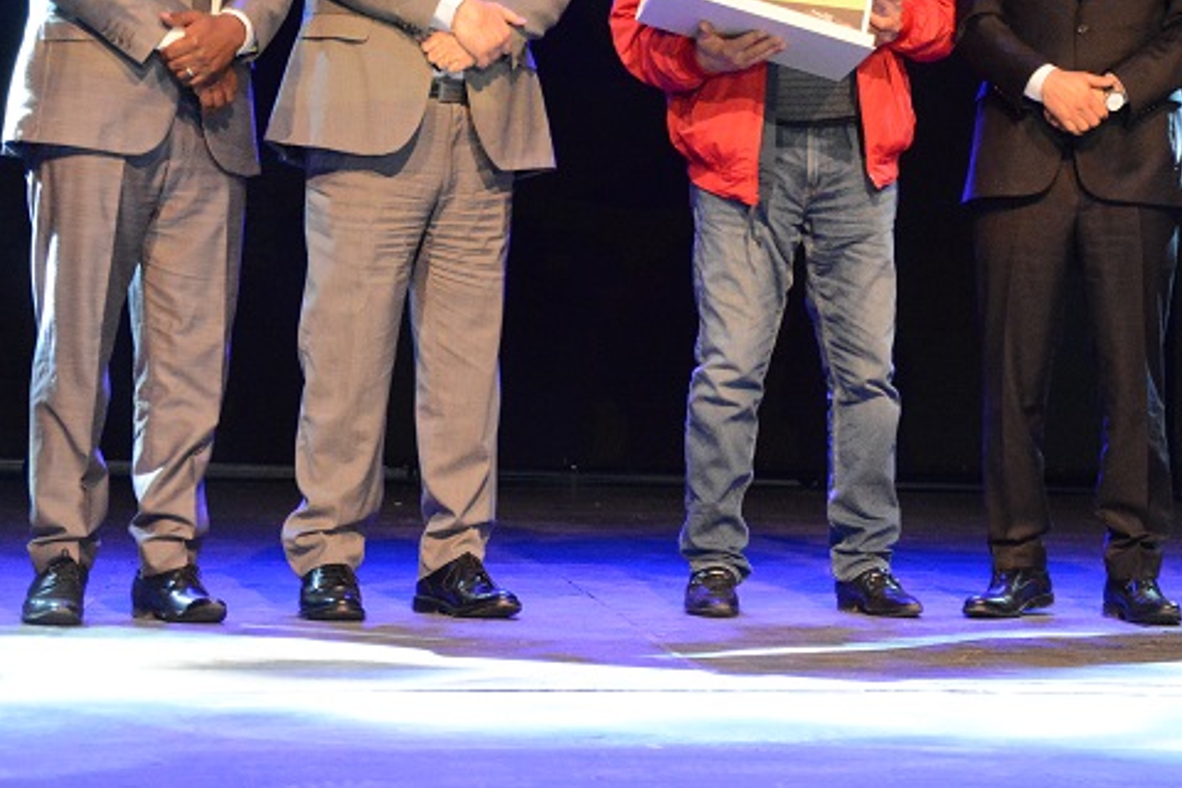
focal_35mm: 95
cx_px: 808
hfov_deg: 21.4
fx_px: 3119
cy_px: 166
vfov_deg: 14.3
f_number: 4.5
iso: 5000
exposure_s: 1/160
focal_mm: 38
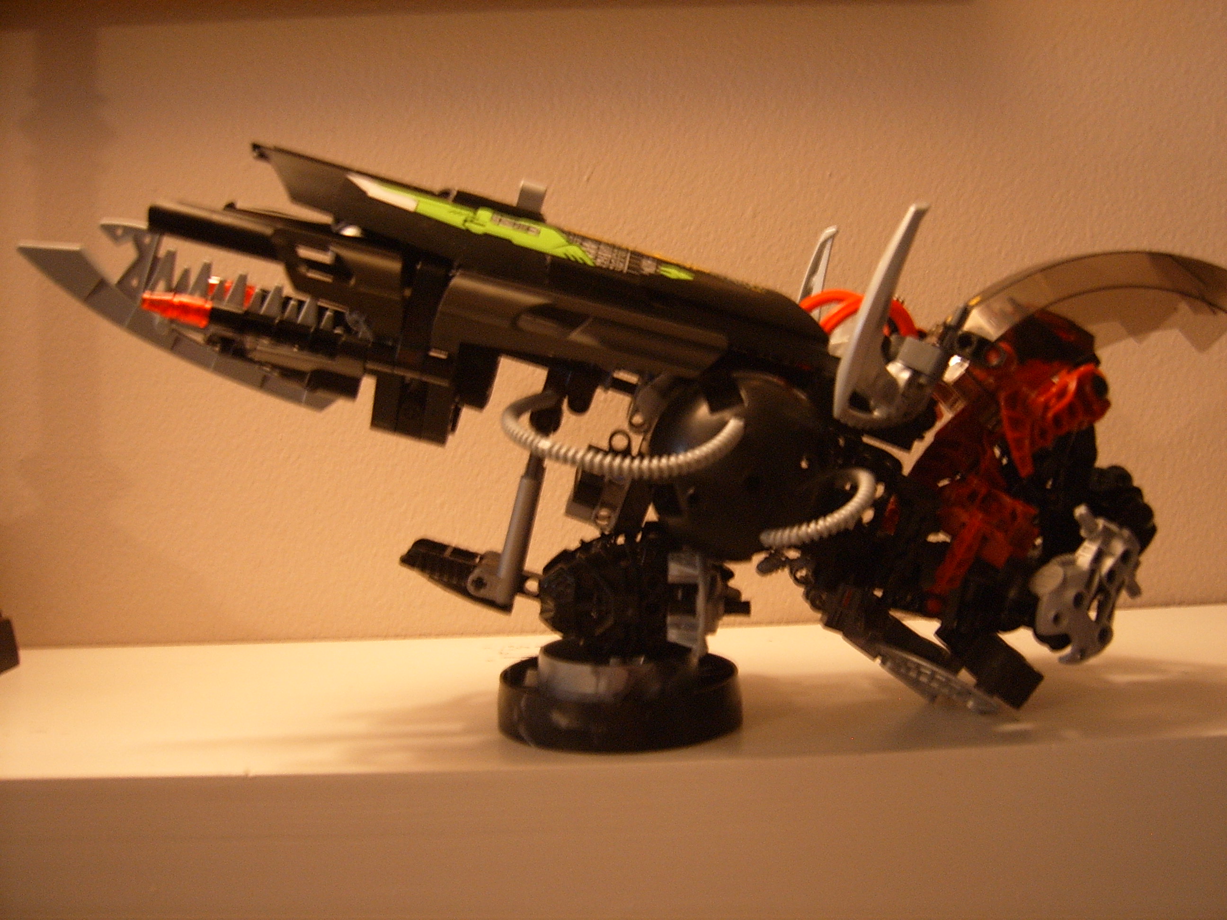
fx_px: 1241
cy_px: 460
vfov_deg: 40.7
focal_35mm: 35
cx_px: 614
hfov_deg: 52.6
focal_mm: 5.8
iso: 100
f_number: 2.8
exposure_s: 1/10
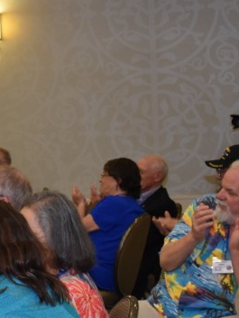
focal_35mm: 141
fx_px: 1297
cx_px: -162
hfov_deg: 10.1
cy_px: 158
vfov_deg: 14.0
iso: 1100
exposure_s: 1/60
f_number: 4.2
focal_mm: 30
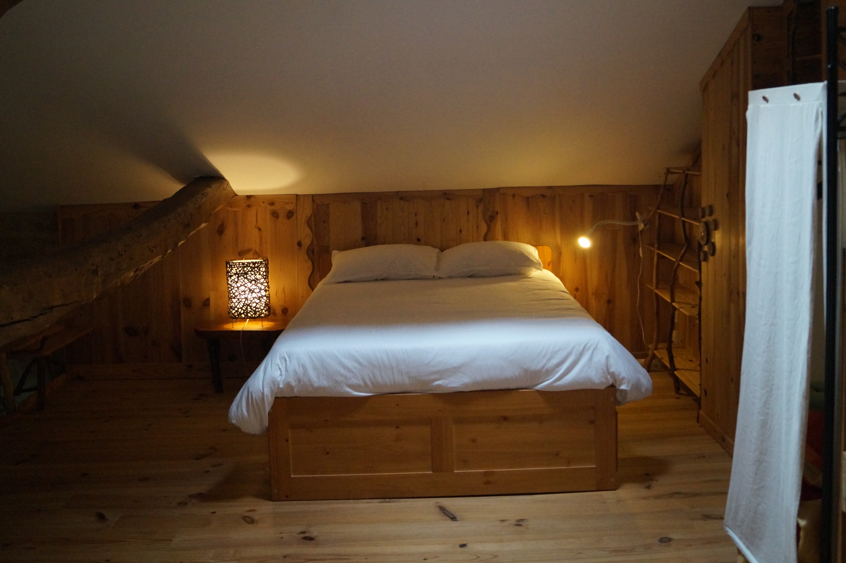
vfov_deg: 36.8
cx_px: 423
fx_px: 846
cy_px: 282
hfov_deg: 53.2
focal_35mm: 36
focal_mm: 24
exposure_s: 1/160
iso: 2500
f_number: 4
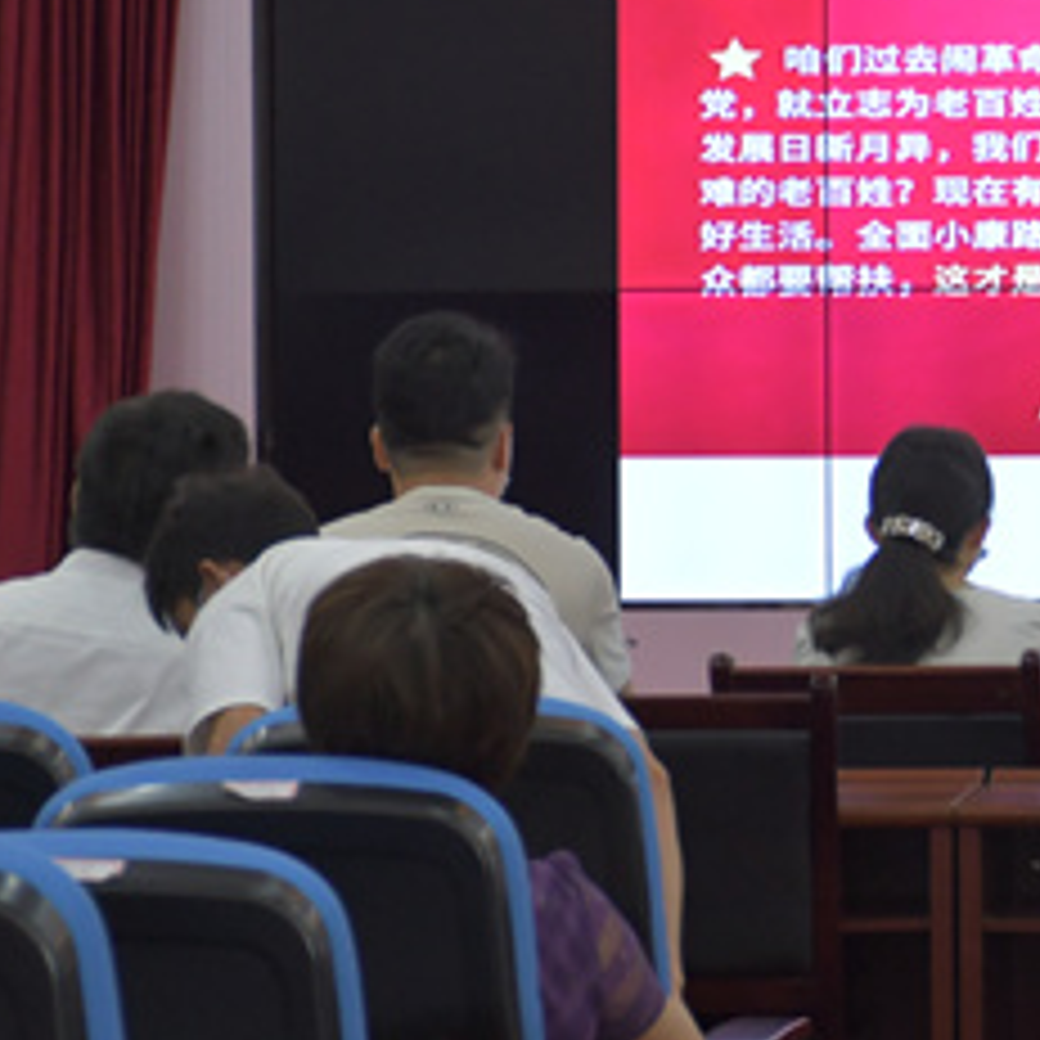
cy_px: 227
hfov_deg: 7.4
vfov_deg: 7.6
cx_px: 1738
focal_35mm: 230
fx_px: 7818
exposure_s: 1/100
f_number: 4.8
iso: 1000
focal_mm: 52
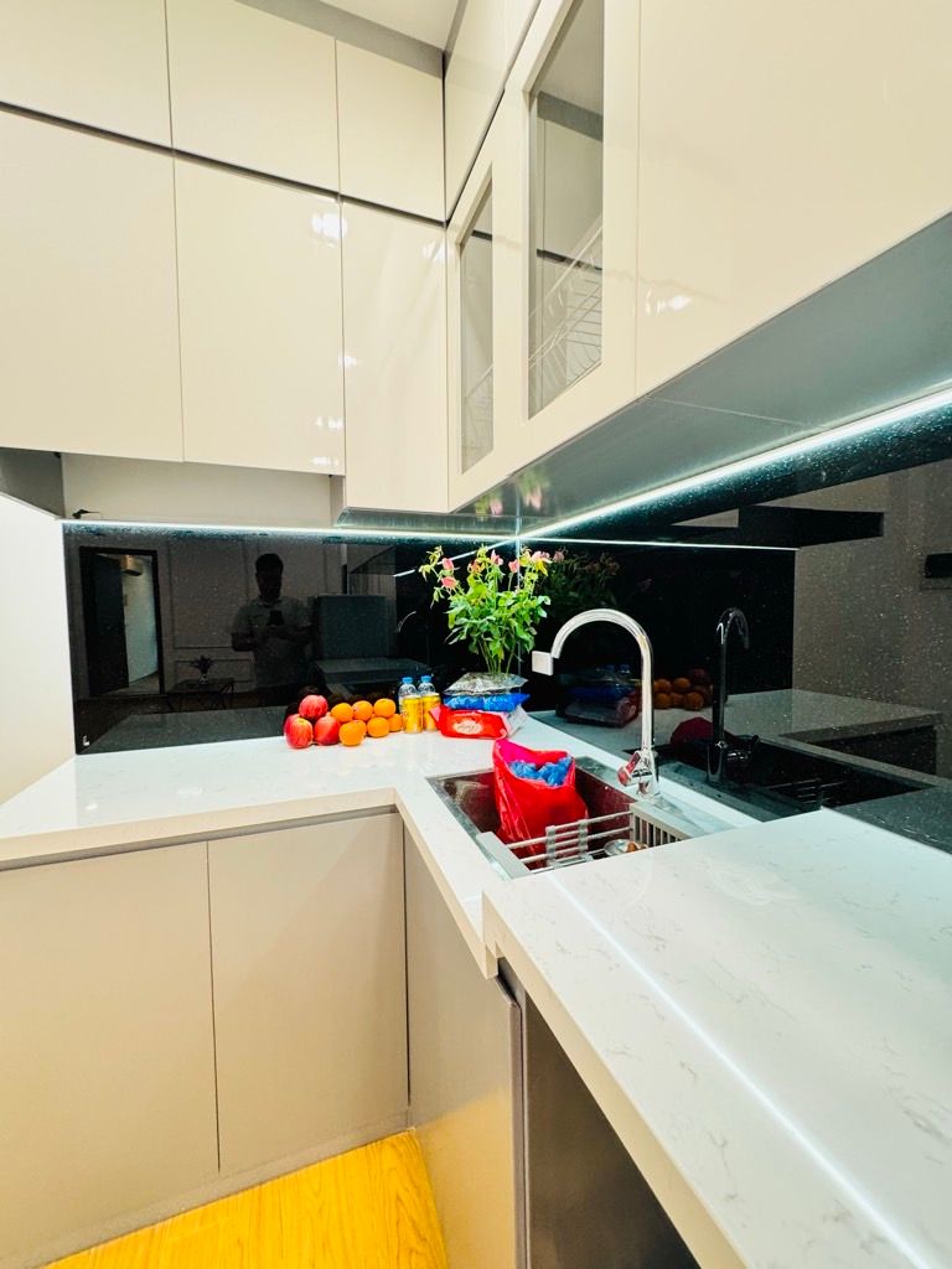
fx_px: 513
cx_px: 476
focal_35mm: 14
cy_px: 634
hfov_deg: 85.7
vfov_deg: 102.1
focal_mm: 2.22
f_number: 2.2
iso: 250
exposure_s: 1/50
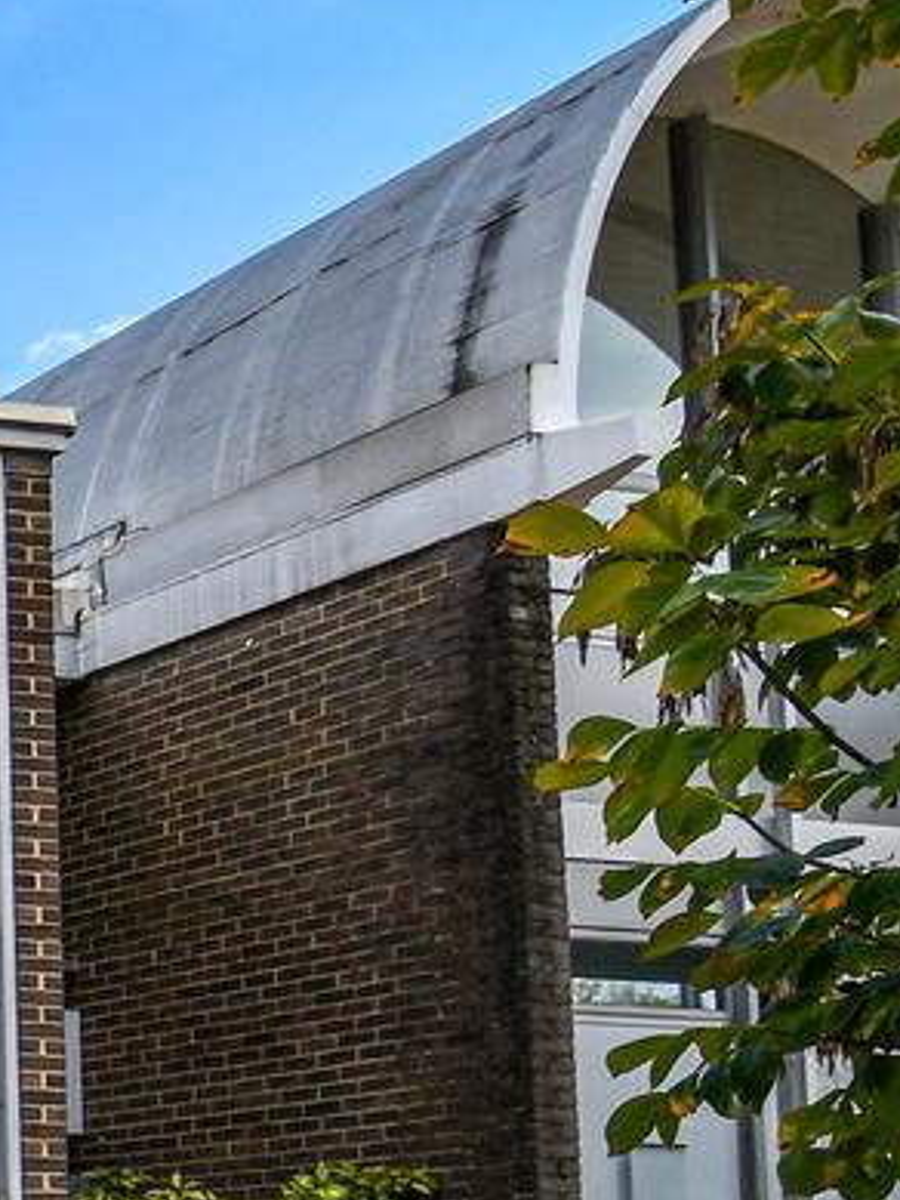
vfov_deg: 28.7
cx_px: -1168
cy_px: 1154
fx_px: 2217
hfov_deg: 15.2
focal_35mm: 64
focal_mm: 12
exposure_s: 1/250
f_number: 9
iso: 100
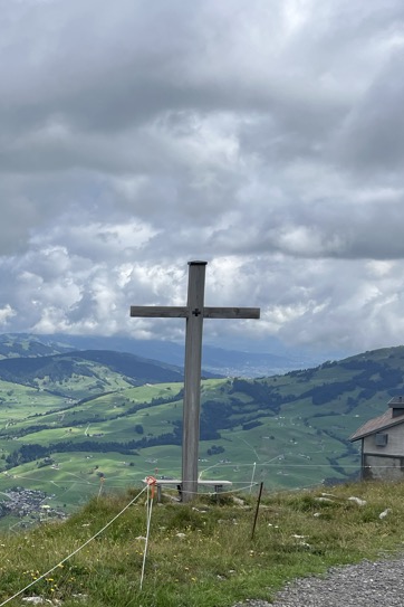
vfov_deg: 38.7
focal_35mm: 51
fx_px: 858
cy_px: 376
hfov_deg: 24.5
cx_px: -54
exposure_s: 1/5319
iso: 50
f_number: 1.6
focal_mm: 5.1
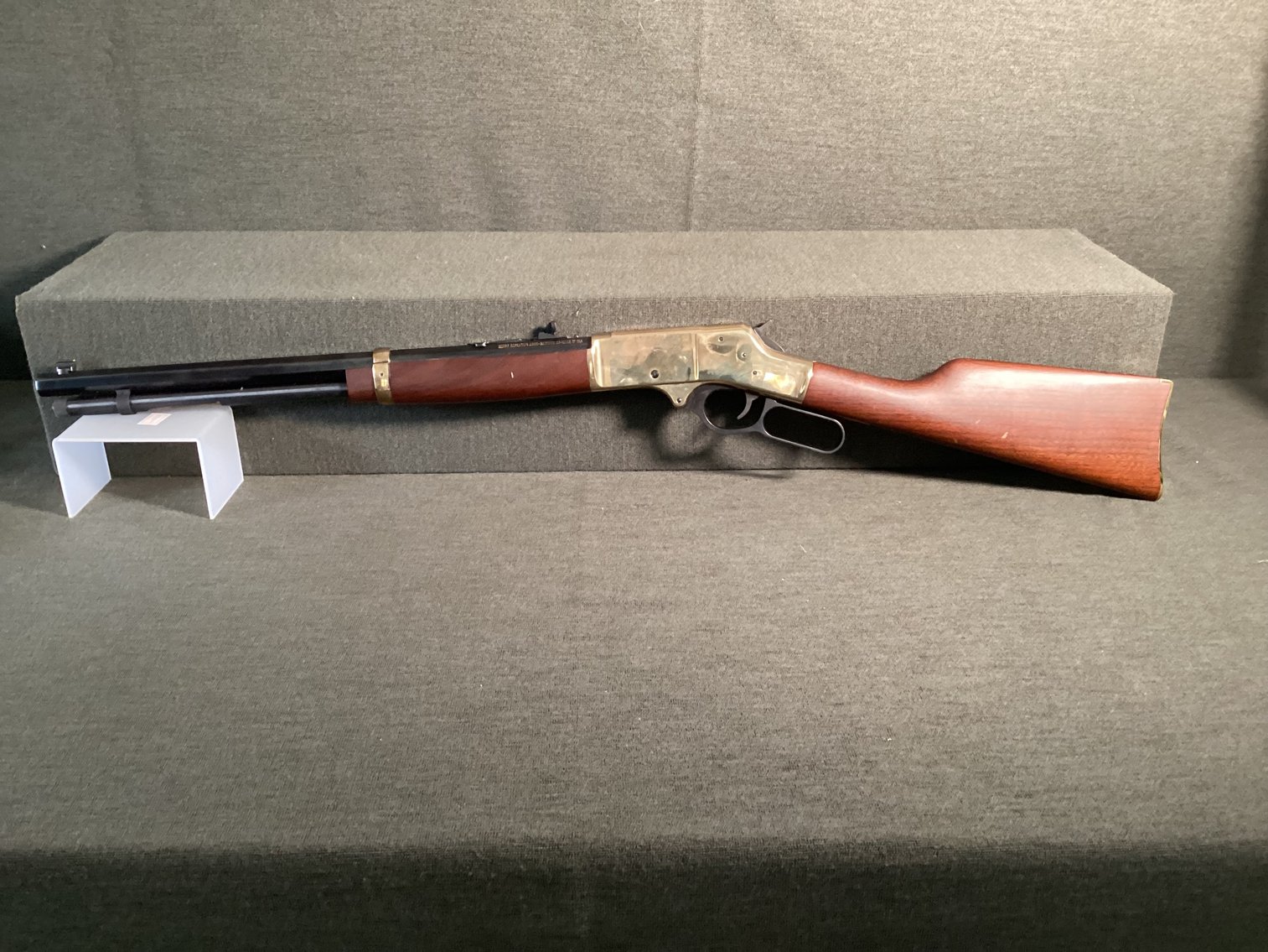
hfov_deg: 58.3
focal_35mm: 31
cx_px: 634
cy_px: 476
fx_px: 1136
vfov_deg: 45.4
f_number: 2.4
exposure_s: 1/40
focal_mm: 3.3
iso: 320
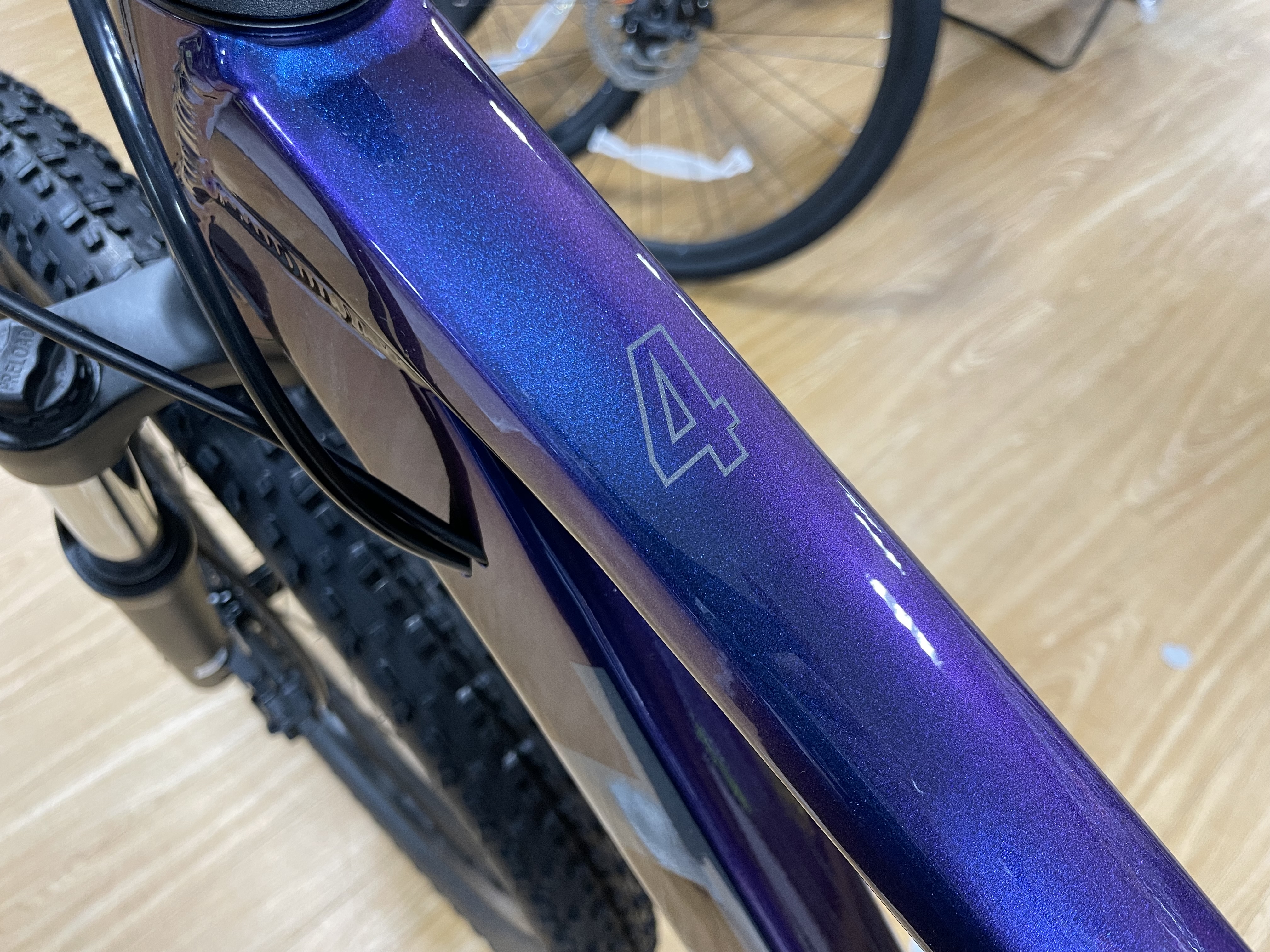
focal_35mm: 26
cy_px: 476
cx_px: 635
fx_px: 954
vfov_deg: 53.1
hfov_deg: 67.3
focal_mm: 4.2
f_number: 1.6
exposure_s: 1/60
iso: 125
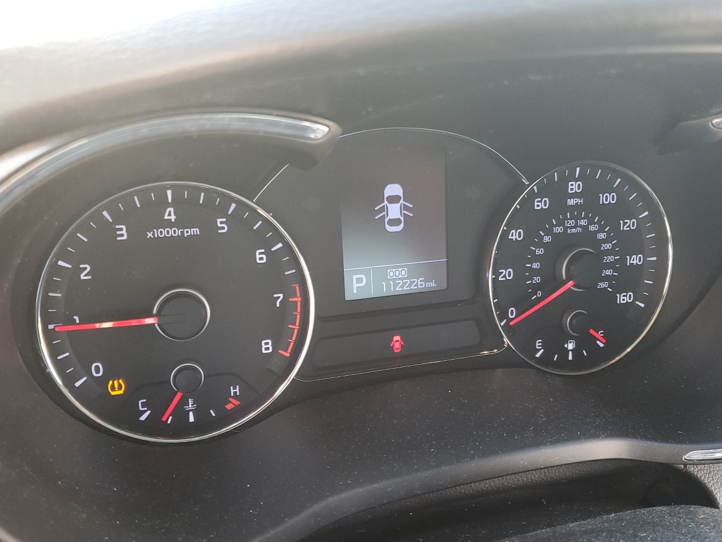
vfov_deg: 44.1
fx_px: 667
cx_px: 370
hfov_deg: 56.8
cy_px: 300
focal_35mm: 32
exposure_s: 1/60.2
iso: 80
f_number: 1.5
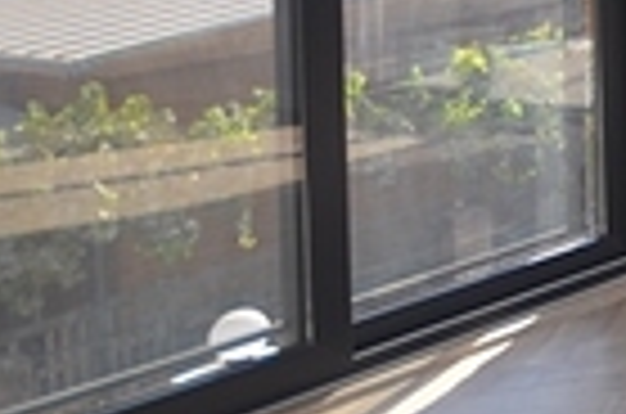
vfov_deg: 15.8
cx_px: 1461
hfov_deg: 15.5
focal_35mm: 78
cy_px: -230
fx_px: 1353
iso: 125
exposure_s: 1/200
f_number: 4.5
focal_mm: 10
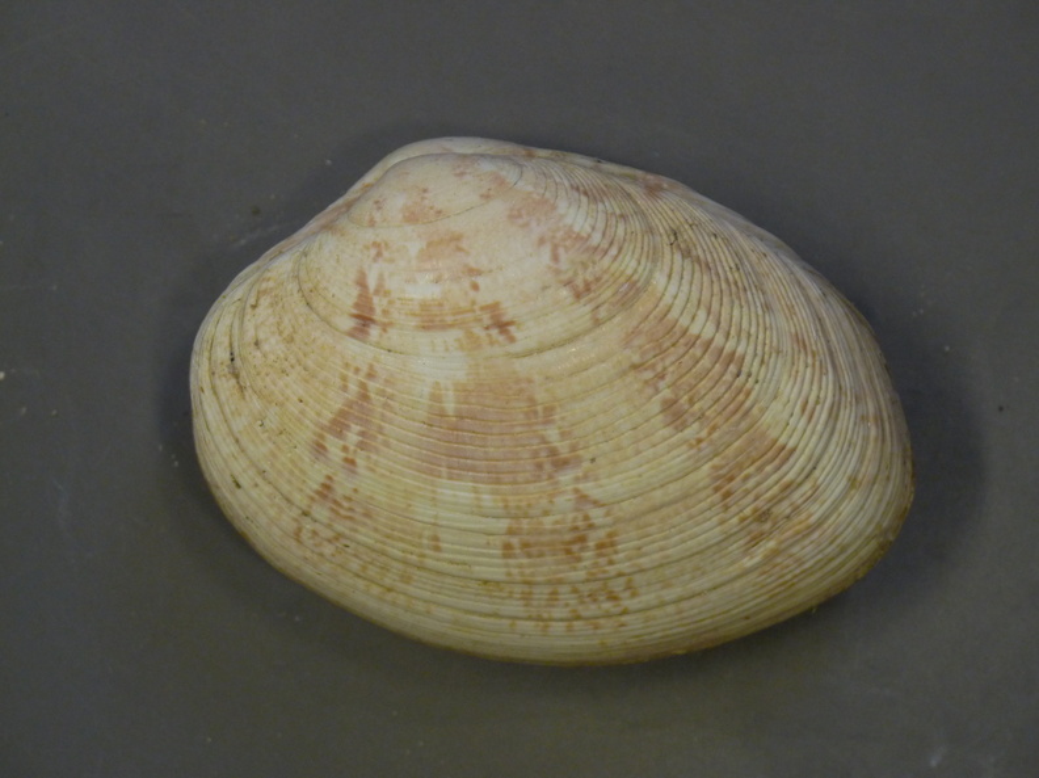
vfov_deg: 4.4
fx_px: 10049
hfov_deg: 5.9
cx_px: 520
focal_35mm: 335
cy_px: 389
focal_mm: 34.2
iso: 250
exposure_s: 1/50
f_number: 3.7
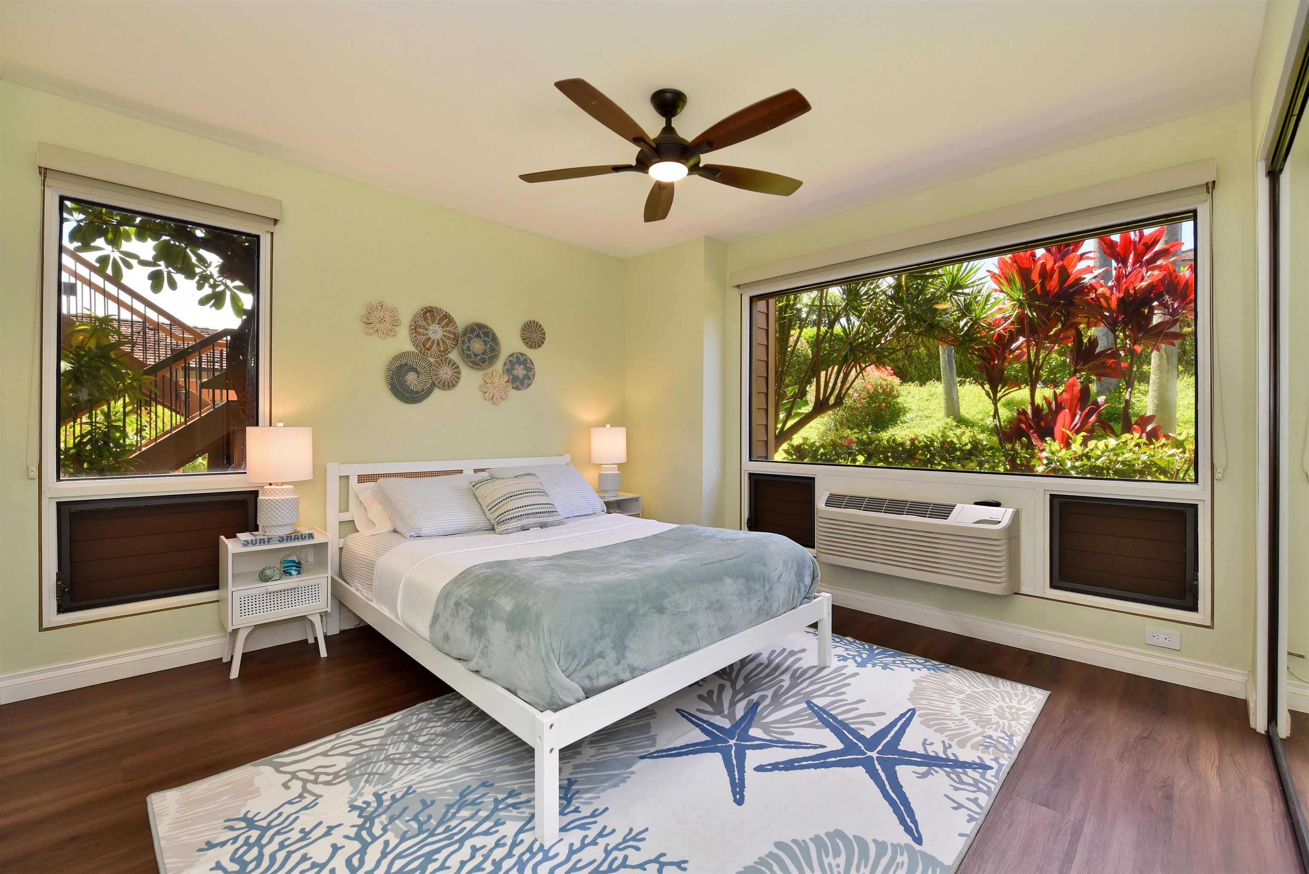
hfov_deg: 100.4
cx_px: 654
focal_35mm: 15
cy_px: 437
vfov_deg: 77.4
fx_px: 546
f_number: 16
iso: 720
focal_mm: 15
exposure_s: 1/60
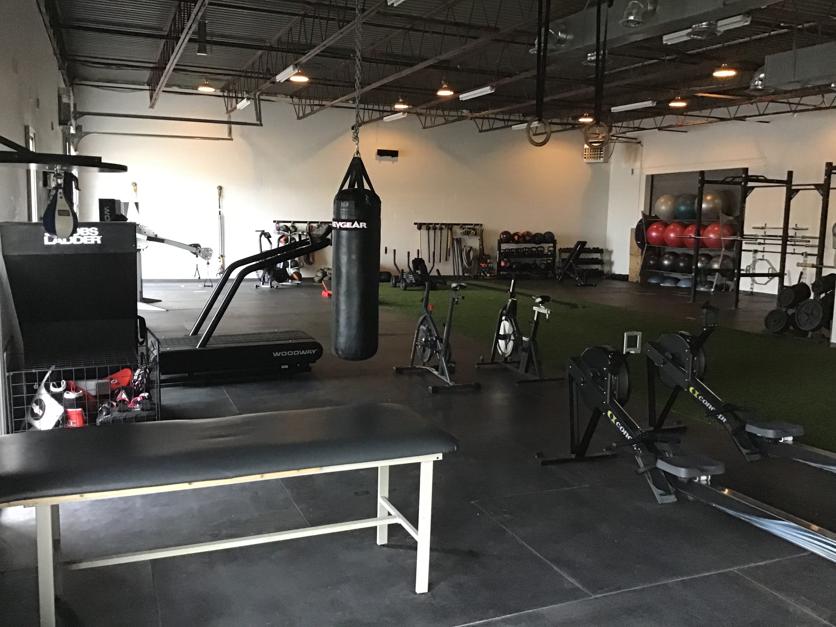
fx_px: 749
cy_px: 314
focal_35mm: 31
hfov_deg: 58.4
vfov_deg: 45.4
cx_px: 418
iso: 200
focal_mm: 3.3
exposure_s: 1/15
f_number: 2.4
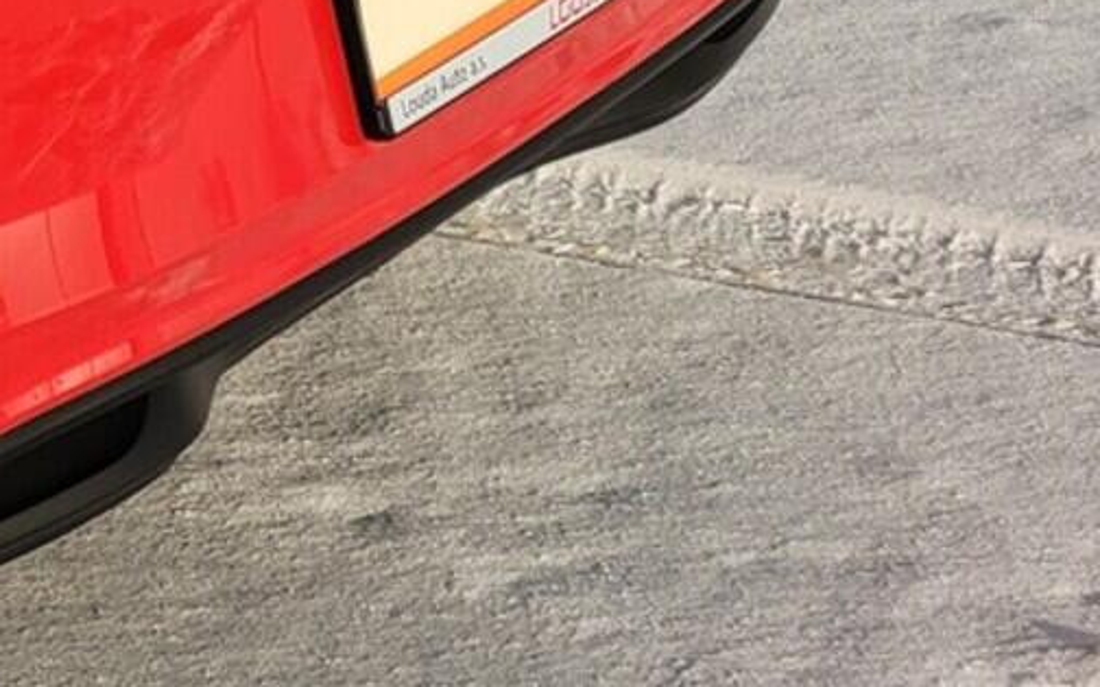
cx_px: -175
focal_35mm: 230
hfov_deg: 9.0
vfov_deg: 5.7
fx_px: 6895
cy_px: -124
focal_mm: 7.12
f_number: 2.4
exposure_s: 1/1307
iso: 25
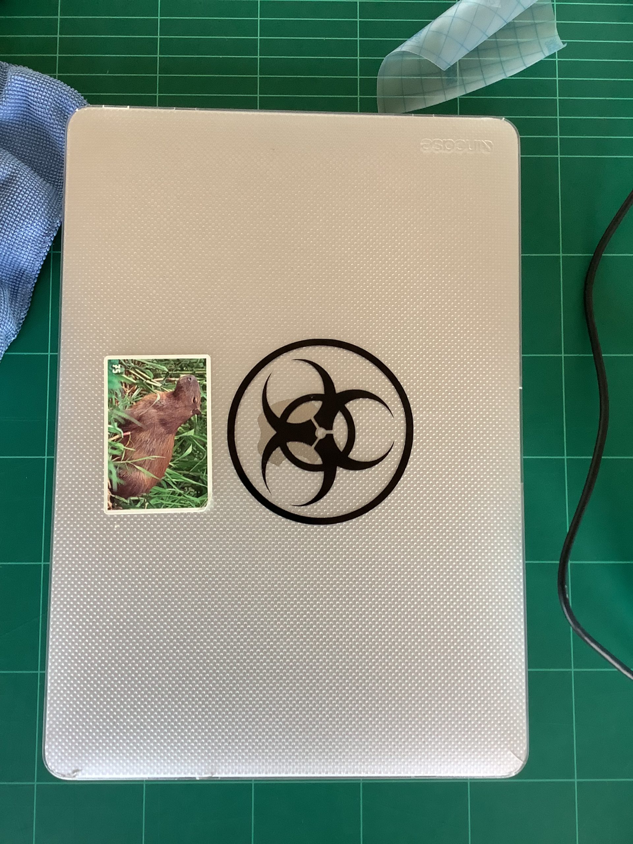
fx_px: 756
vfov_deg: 58.4
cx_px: 316
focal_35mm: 31
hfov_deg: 45.4
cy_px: 422
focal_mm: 3.3
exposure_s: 1/60
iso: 100
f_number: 2.4
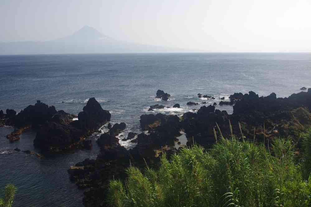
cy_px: 104
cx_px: 156
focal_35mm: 36
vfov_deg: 36.9
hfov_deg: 53.1
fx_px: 311
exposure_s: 1/100
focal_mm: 24
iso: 200
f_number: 11
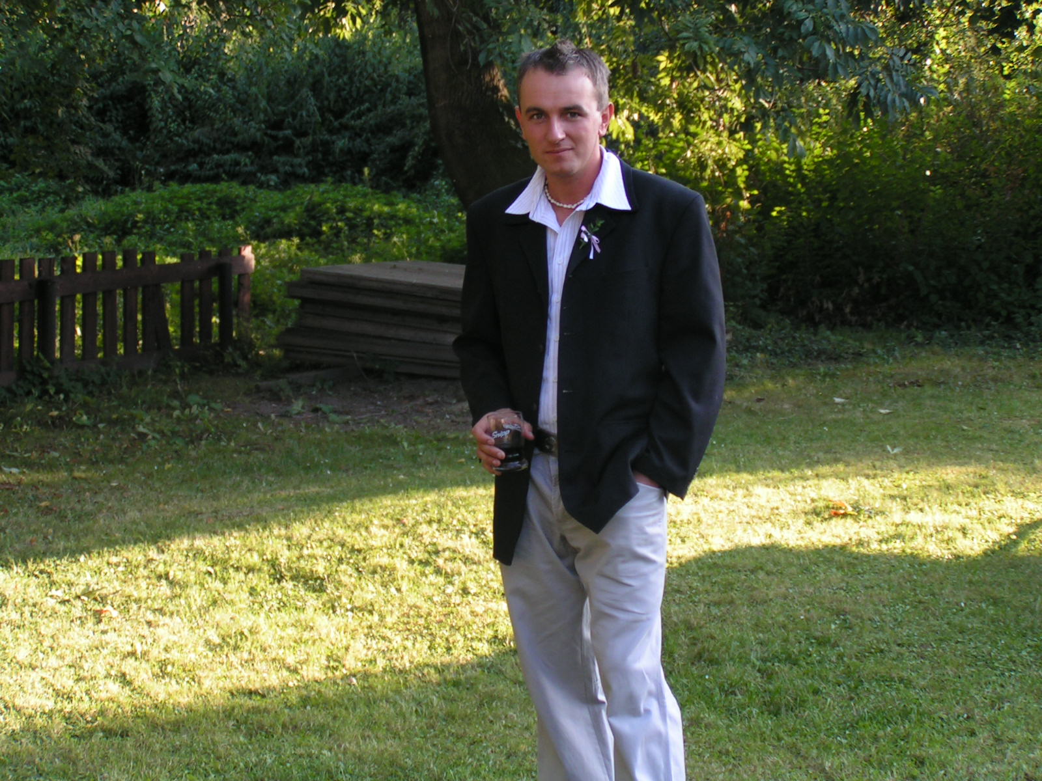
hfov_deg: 24.7
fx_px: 2378
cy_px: 390
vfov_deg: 18.7
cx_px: 521
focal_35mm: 79
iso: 50
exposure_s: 1/80
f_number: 3.2
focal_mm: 12.1
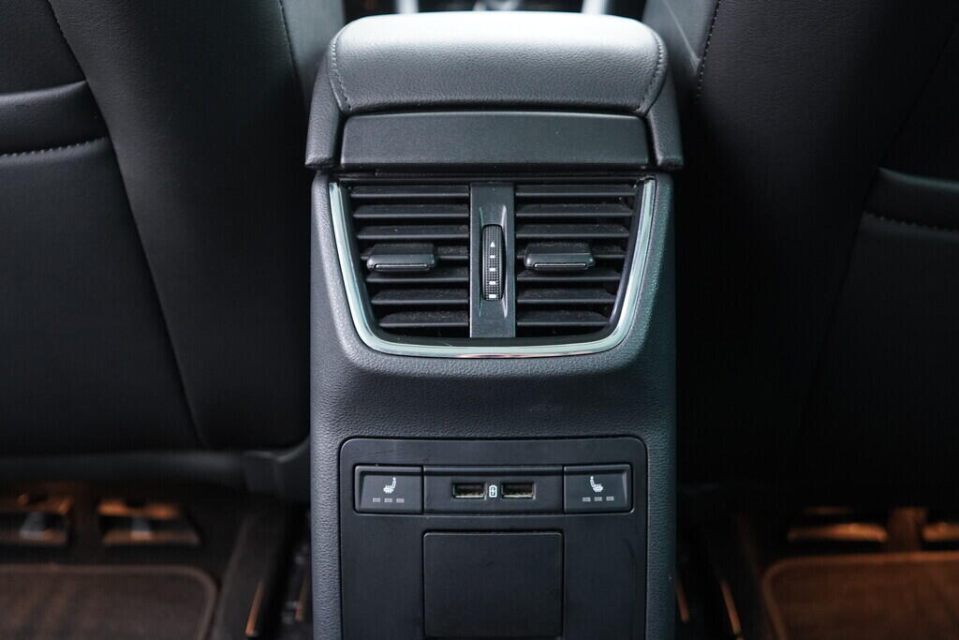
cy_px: 320
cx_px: 480
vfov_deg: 36.9
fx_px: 959
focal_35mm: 36
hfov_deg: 53.1
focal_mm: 24
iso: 1000
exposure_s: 1/40
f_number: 2.8
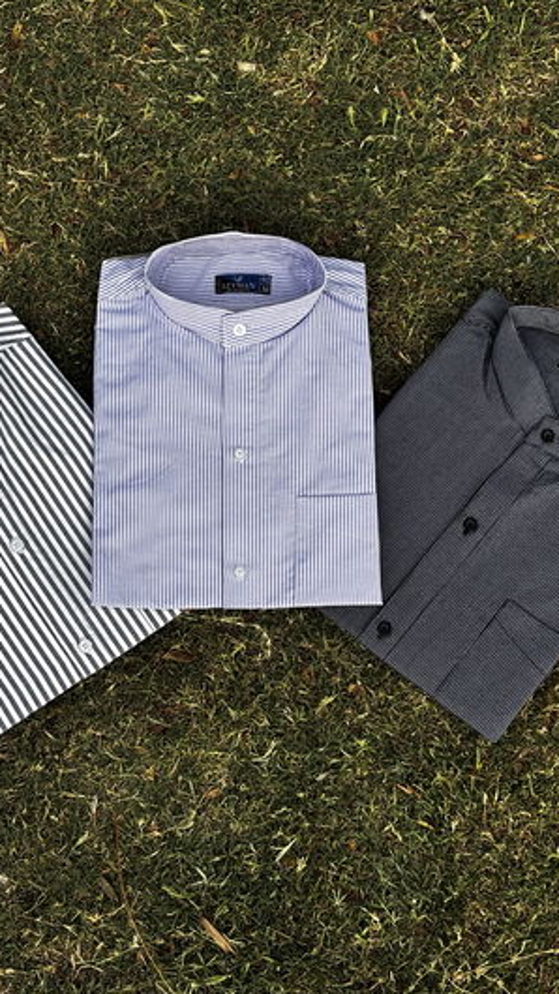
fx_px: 1502
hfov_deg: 21.1
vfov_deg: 36.6
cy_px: 498
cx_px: 249
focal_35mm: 57
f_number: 1.6
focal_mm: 5.96
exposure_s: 1/604
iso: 32
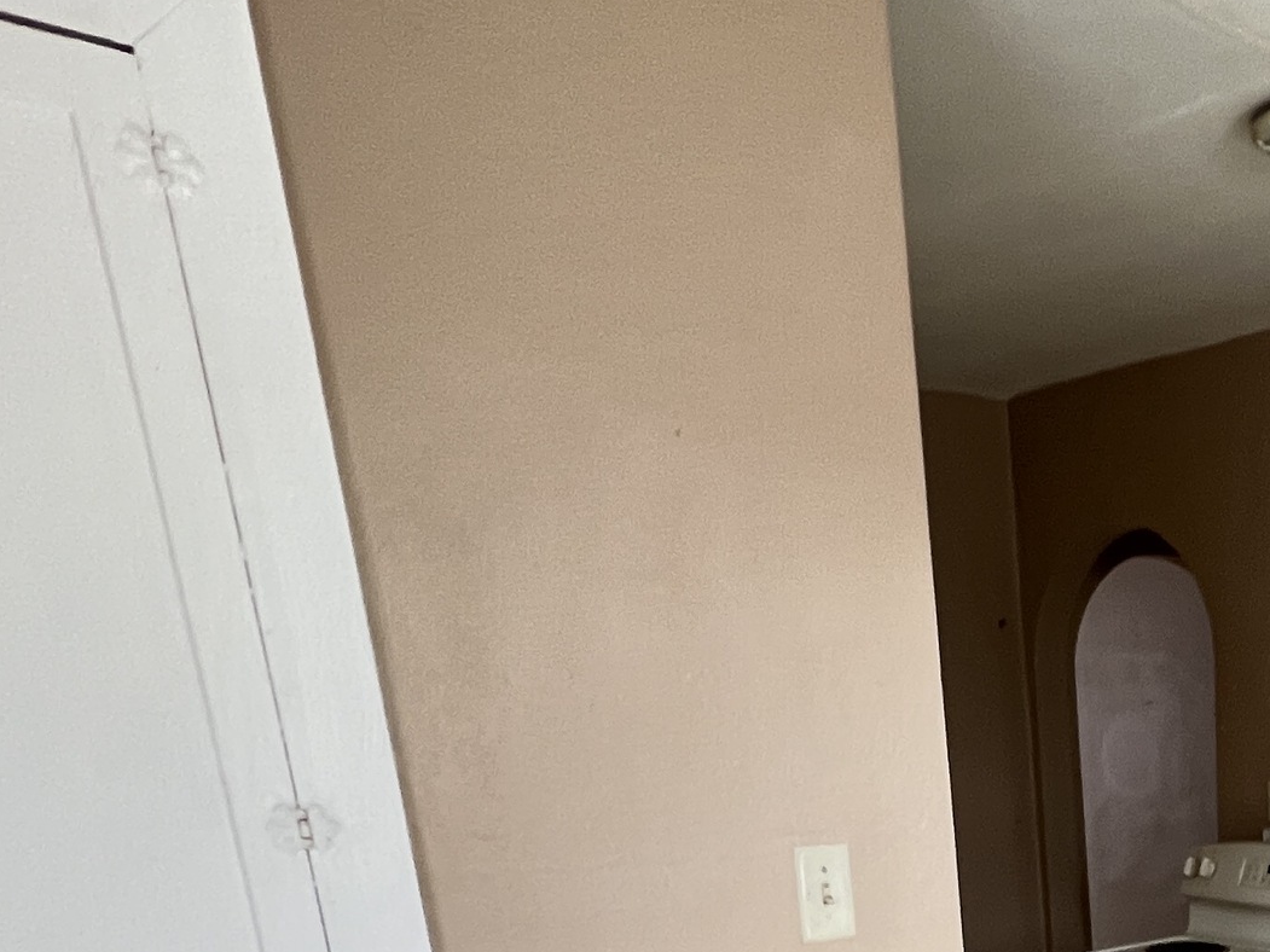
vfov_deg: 30.6
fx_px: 1394
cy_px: 1202
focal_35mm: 38
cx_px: 1291
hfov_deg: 41.9
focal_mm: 1.57
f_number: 1.8
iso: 200
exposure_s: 1/99
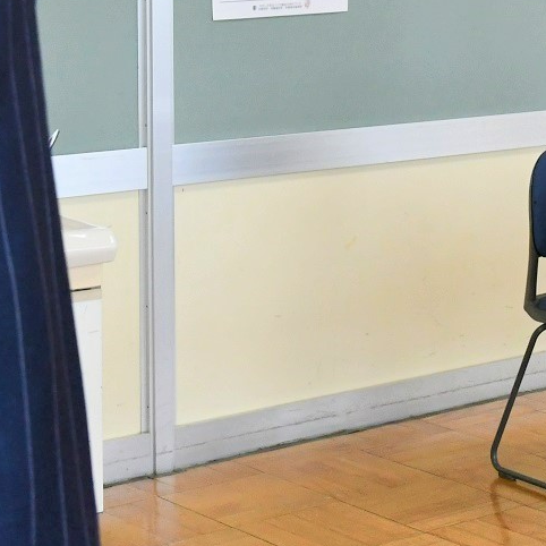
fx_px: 1945
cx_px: 472
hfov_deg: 15.8
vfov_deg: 15.8
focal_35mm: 109
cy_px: 57
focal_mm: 25
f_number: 8
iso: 2000
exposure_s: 1/250
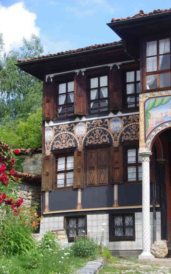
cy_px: 138
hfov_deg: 17.6
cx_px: 91
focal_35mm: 74
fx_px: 552
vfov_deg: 27.9
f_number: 8
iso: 200
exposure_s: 1/80
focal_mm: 47.5
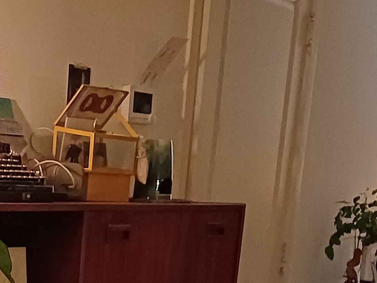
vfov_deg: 14.3
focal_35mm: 93
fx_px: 1013
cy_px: 482
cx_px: -85
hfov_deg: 19.7
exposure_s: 1/20
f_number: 1.8
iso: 1250
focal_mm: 4.65
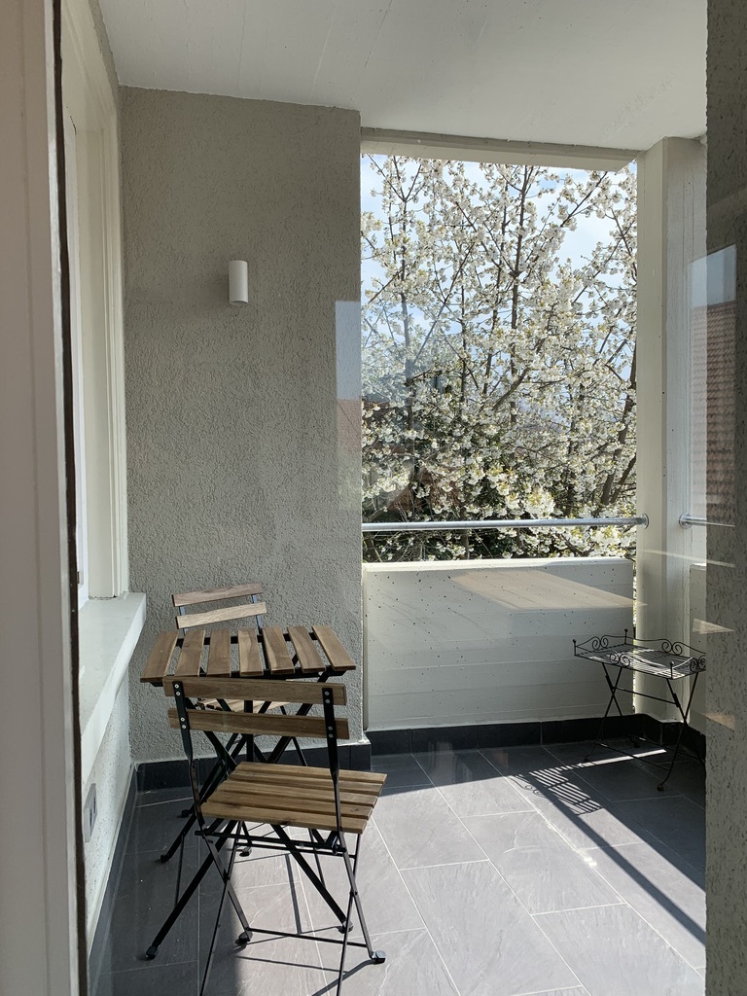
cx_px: 374
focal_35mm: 26
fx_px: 748
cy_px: 498
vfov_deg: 67.3
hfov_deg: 53.1
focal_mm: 4.25
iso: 25
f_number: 1.8
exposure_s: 1/1032
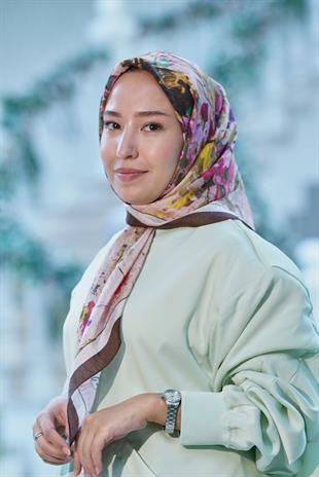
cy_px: 238
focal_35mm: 123
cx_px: 160
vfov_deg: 16.6
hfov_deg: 11.2
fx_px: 1632
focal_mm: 123
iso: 640
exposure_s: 1/200
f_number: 3.5
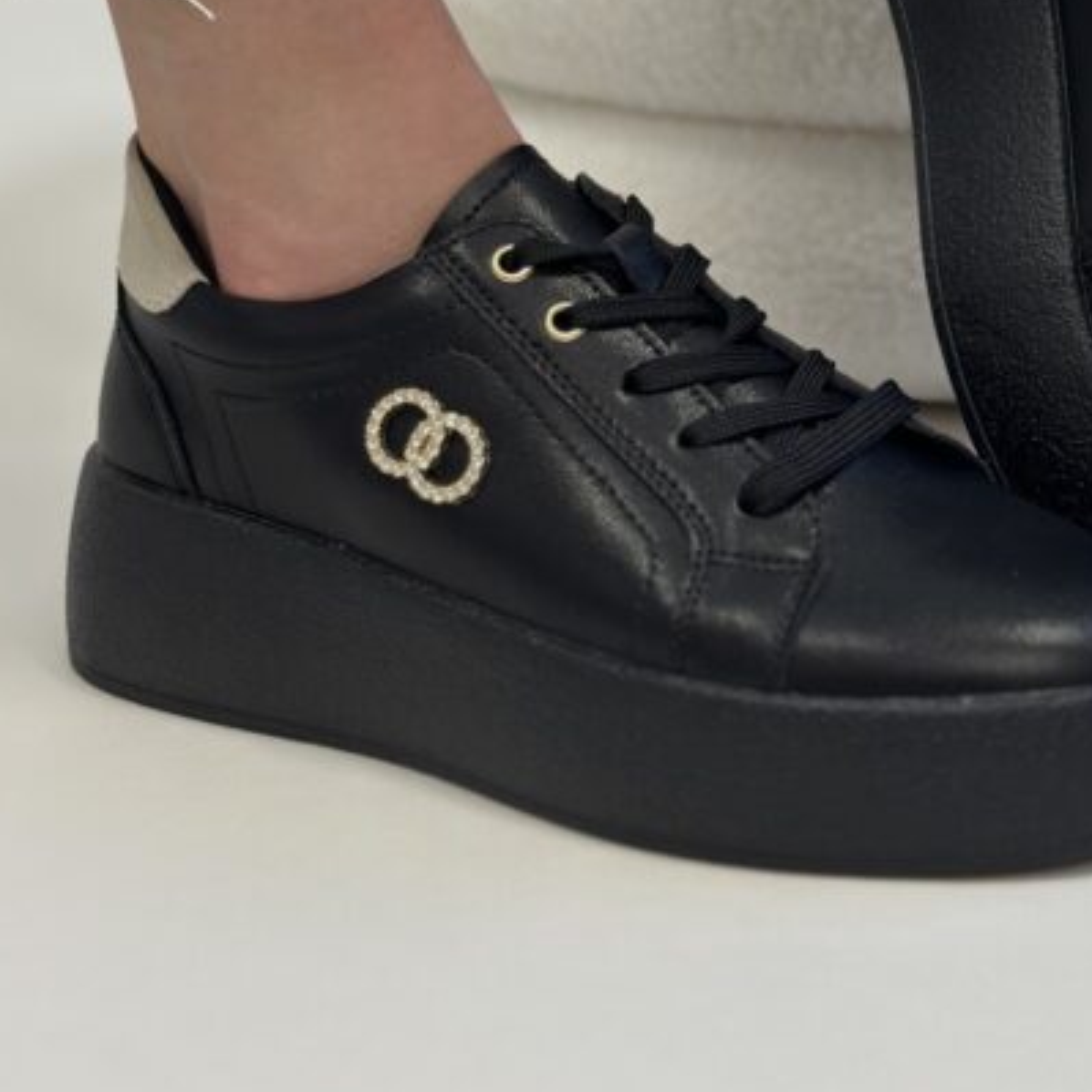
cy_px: 25
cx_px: 788
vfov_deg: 19.8
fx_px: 3034
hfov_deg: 20.3
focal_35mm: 85
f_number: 1.78
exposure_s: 1/100
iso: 160
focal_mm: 6.86
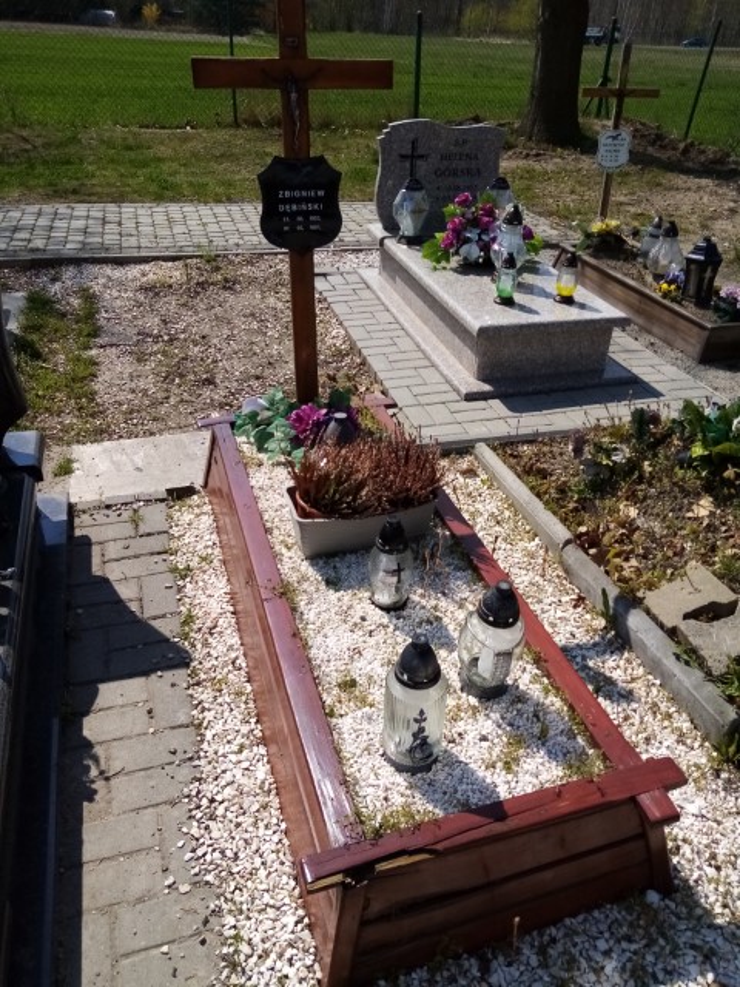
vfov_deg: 67.3
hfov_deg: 53.1
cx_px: 370
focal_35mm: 26
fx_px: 741
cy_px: 494
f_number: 1.8
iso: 104
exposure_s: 1/2179
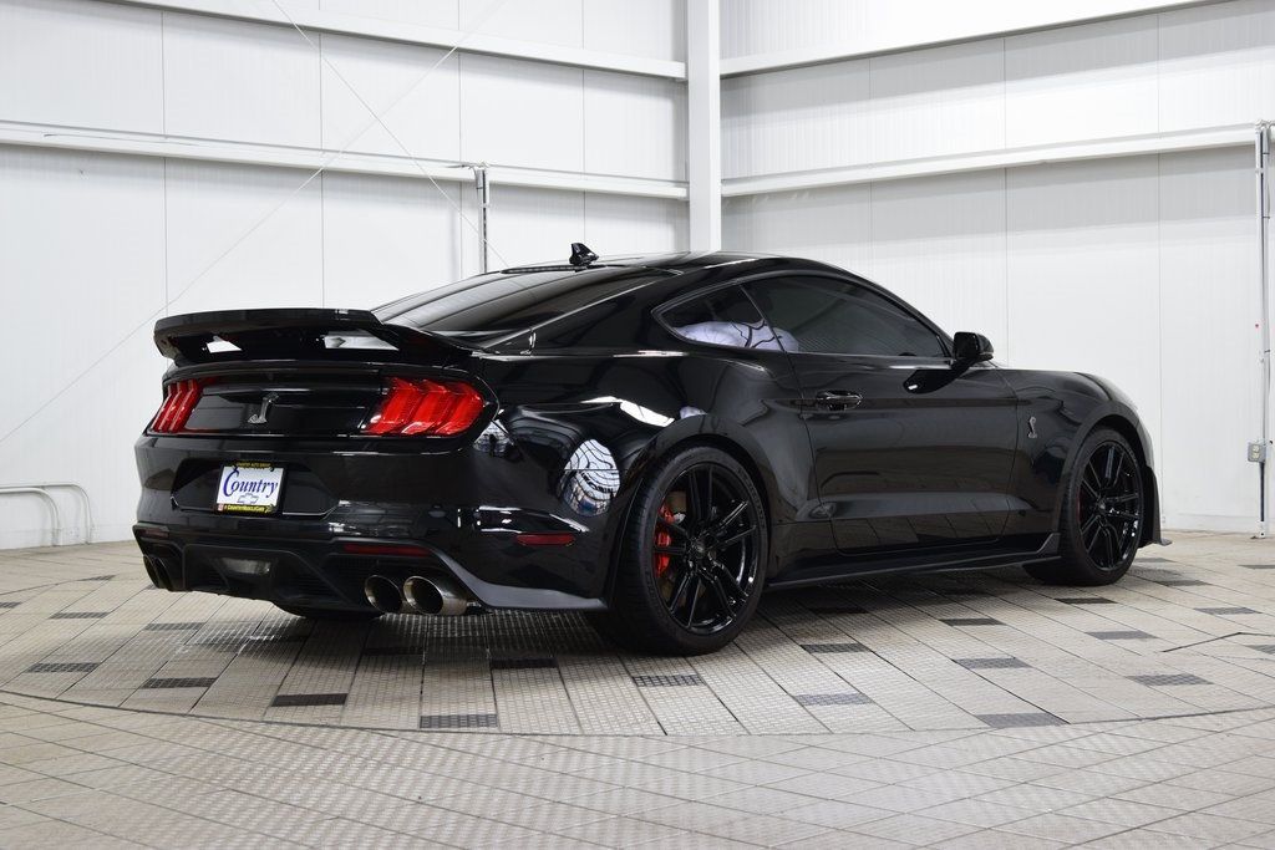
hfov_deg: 35.0
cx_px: 638
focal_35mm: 57
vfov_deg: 23.8
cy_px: 425
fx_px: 2019
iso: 500
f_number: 6.3
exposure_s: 1/15
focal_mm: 38
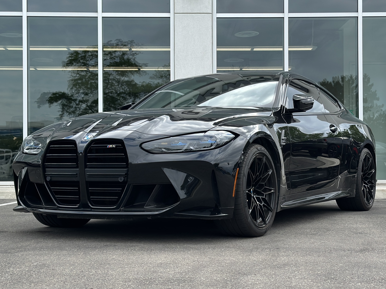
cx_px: 193
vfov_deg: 30.3
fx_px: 535
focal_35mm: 48
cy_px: 144
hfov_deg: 39.7
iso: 80
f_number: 1.78
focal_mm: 6.86
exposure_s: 1/1395
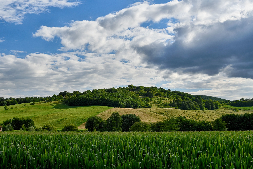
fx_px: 337
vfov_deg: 28.1
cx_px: 126
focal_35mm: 48
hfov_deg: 41.1
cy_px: 84
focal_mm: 32
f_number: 7.1
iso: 100
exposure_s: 1/400
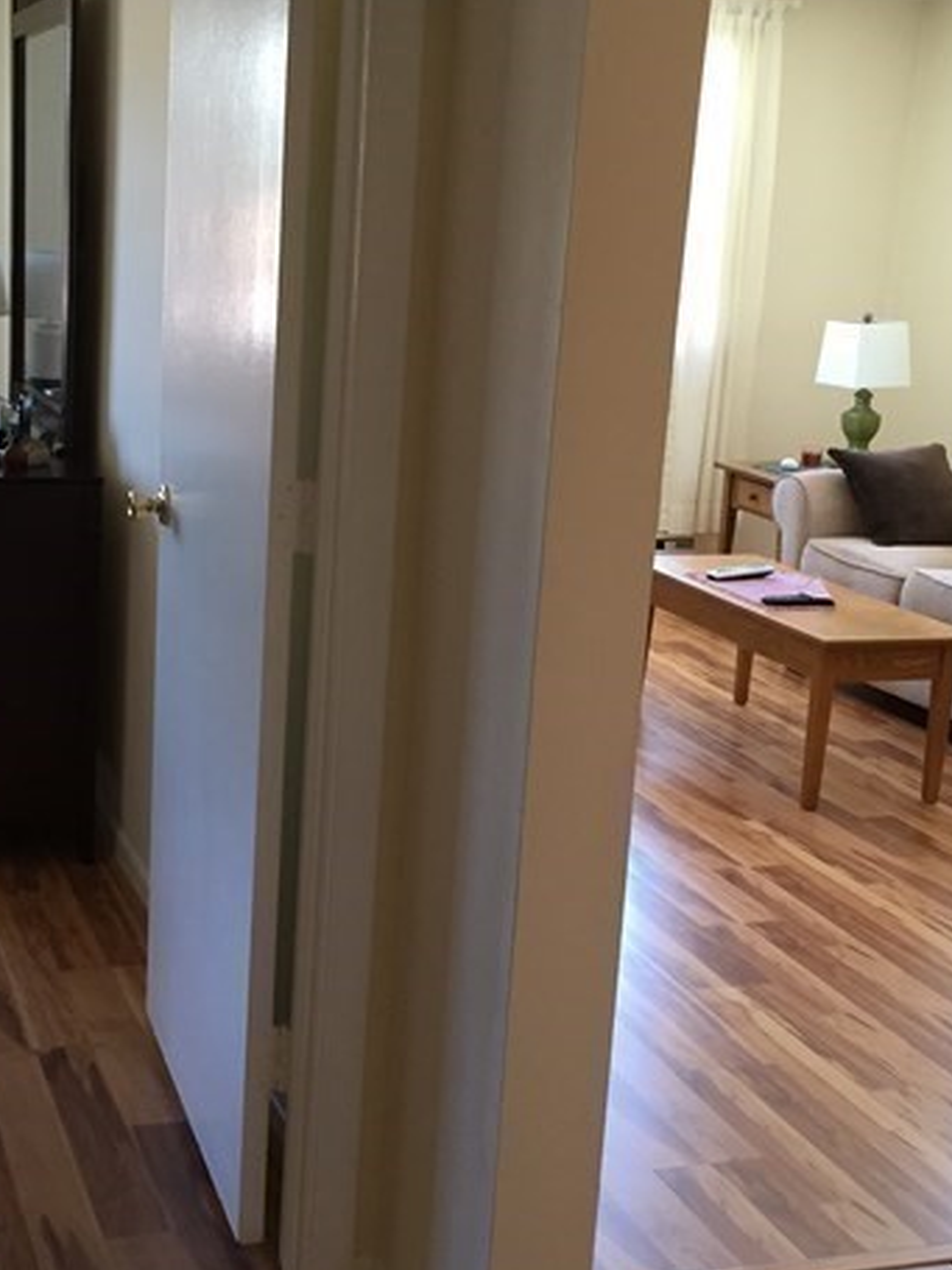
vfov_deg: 38.9
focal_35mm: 49
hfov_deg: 29.5
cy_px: 634
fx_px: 1798
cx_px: 318
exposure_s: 1/30
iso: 100
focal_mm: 4.15
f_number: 2.2
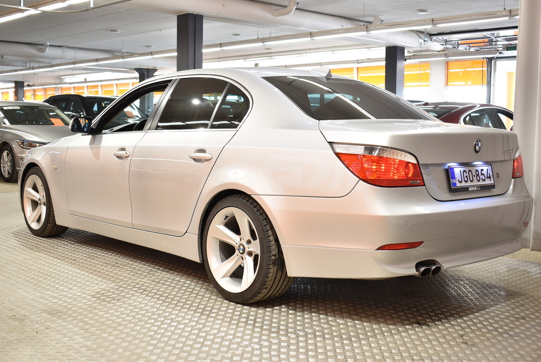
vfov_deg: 30.9
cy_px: 181
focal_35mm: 44
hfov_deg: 44.9
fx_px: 654
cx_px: 270
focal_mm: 29
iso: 100
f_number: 4.2
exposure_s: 1/8
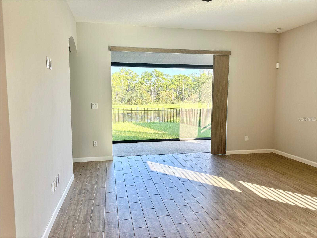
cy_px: 119
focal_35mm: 26
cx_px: 158
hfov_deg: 67.3
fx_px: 238
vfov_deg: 53.1
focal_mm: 5.96
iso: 40
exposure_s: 1/120
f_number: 1.6
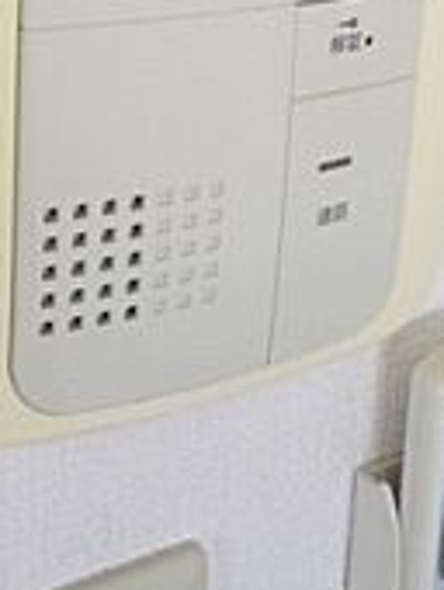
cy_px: -24
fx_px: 1348
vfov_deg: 23.5
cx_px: 94
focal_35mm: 79
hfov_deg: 18.5
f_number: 2.6
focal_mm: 4.9
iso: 250
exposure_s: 1/60
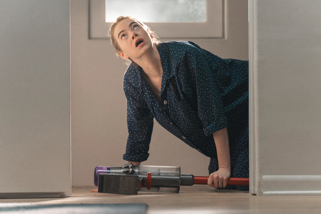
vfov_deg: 7.6
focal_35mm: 180
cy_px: 107
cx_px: 160
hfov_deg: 11.4
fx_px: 1605
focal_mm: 180
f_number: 3.5
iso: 1250
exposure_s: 1/200
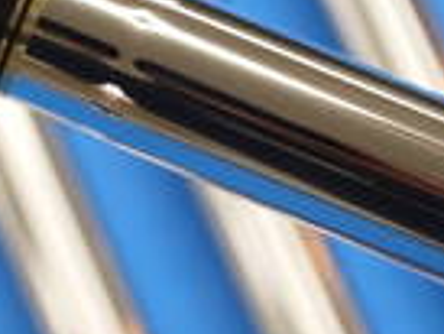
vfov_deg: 3.8
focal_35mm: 393
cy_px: 13
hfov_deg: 5.0
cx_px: -23
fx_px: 5045
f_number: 5.6
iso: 400
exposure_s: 1/80
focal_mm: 42
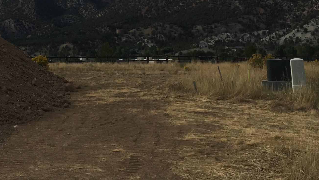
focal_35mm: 73
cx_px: 69
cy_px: -59
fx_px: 617
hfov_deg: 28.4
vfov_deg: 15.7
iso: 25
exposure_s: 1/2024
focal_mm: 4.15
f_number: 2.2
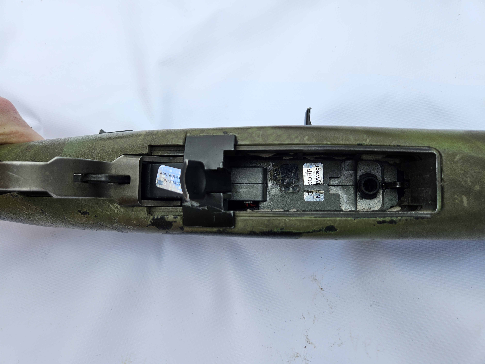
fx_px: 322
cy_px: 182
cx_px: 242
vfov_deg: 58.9
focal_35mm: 23
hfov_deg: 73.9
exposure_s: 1/533
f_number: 1.8
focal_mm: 5.4
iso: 25
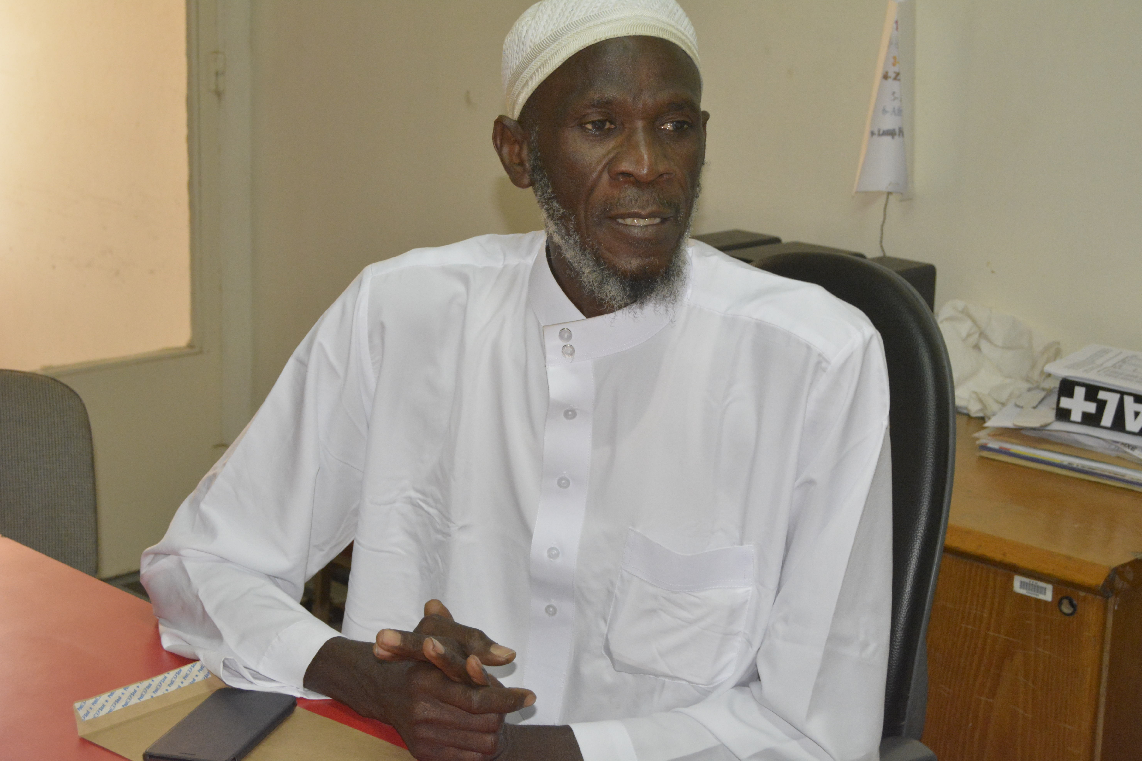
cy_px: 376
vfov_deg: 22.3
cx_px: 580
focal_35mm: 61
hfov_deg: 32.9
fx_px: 1935
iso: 2800
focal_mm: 40
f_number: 5
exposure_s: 1/60
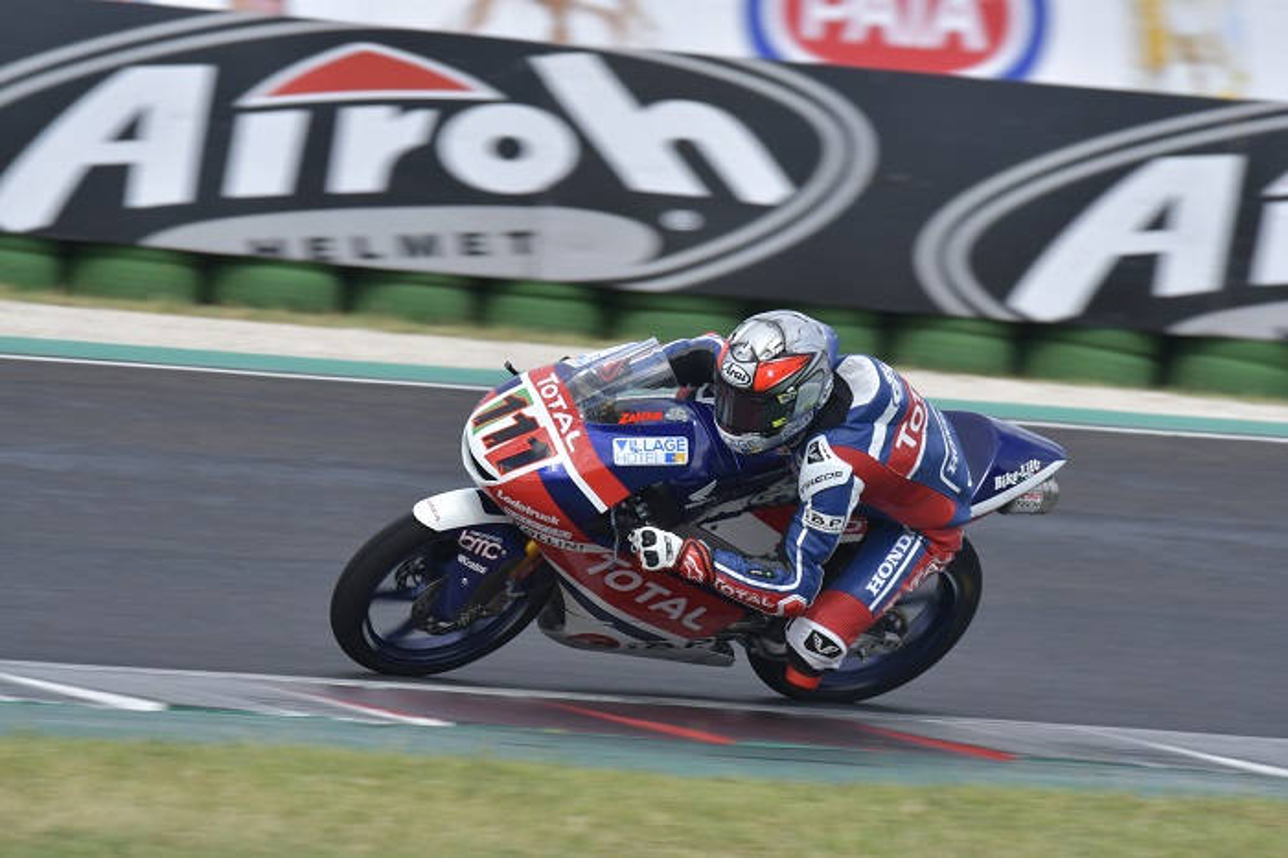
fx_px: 21992
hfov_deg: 3.4
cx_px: 644
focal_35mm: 615
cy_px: 429
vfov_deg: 2.2
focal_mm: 410
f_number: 10
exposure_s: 1/500
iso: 400
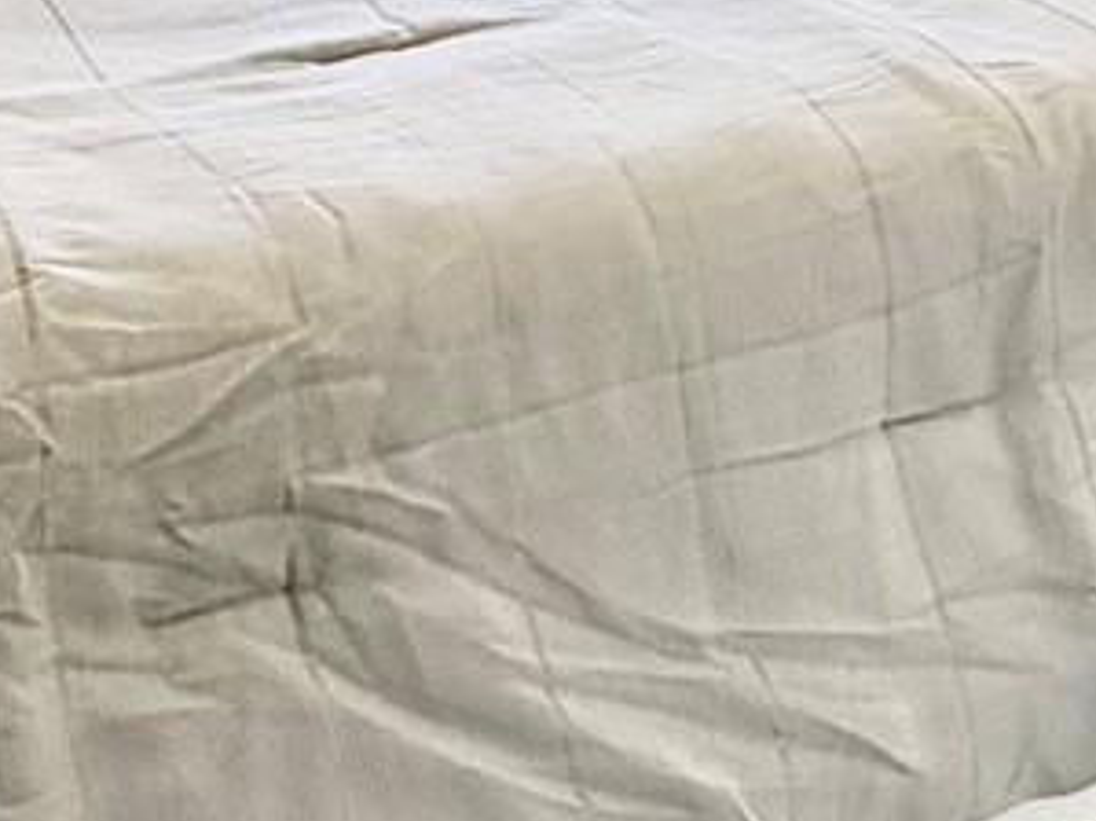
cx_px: 715
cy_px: -352
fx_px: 2374
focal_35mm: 75
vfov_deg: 17.9
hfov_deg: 25.9
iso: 64
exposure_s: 1/333
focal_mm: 2.22
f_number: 2.2
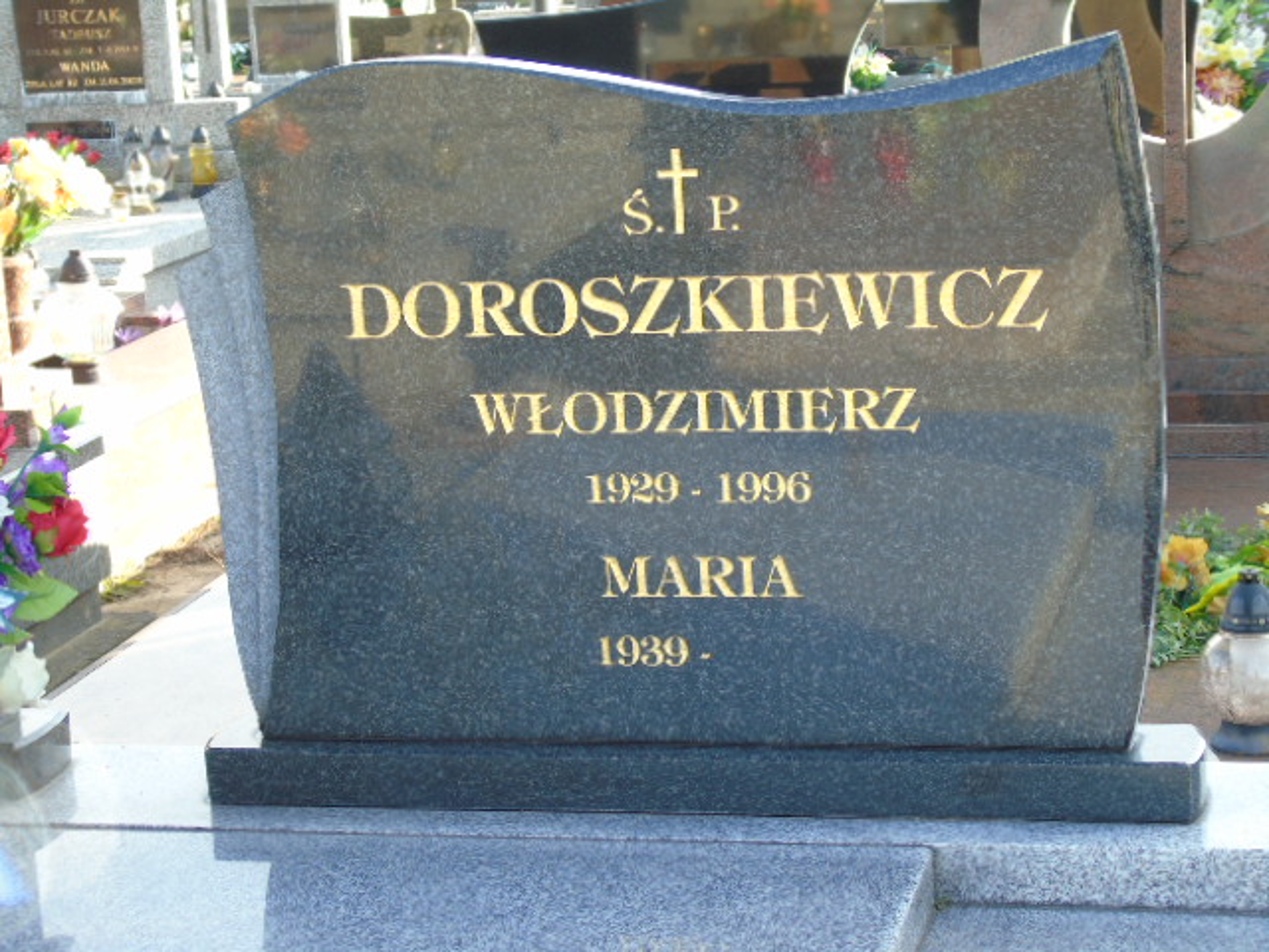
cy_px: 476
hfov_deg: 23.8
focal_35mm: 82
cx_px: 634
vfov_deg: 18.0
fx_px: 3006
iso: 80
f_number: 4.1
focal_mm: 15
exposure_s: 1/60
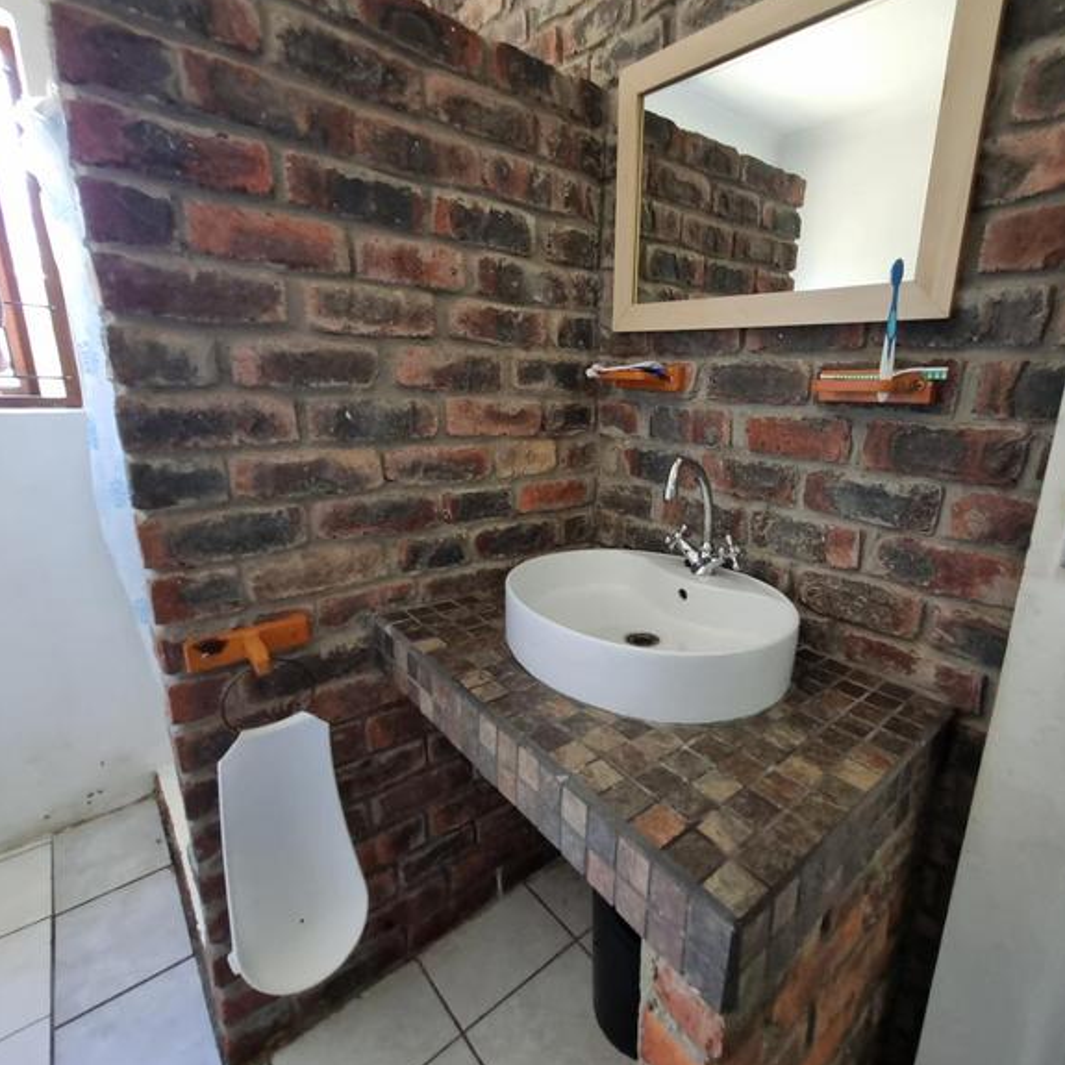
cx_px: 615
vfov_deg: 87.4
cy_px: 532
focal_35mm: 16
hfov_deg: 86.8
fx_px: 557
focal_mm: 1.74
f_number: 2.2
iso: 200
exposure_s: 1/50
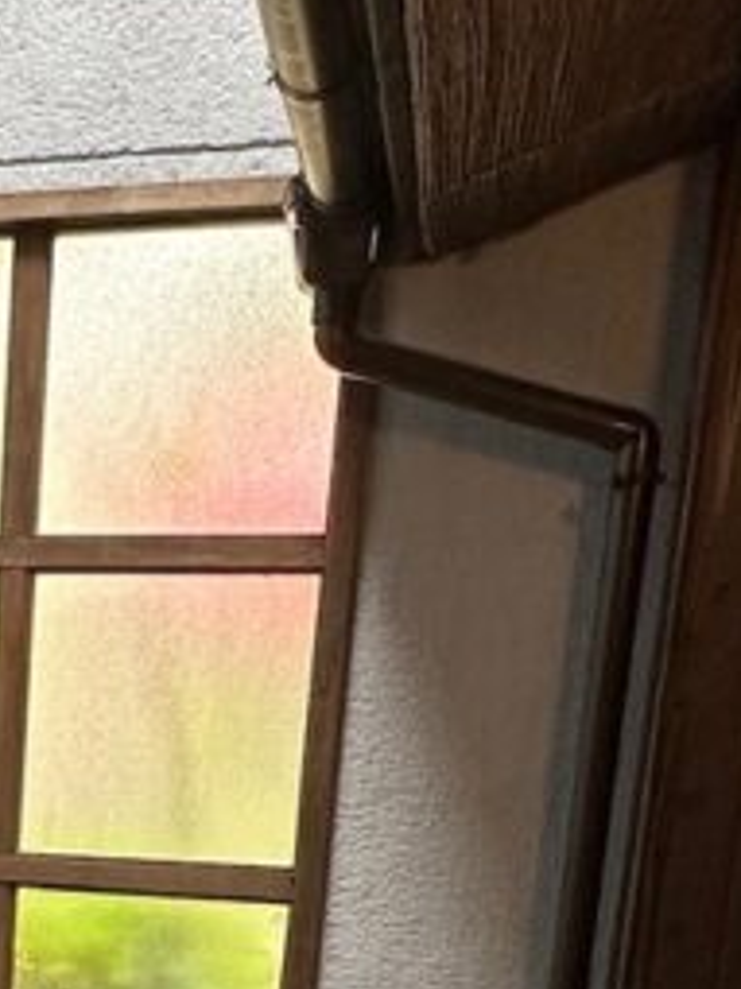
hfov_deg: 20.5
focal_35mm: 66
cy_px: 1229
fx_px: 1885
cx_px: -194
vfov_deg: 25.8
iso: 250
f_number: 2.2
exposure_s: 1/120
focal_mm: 2.22
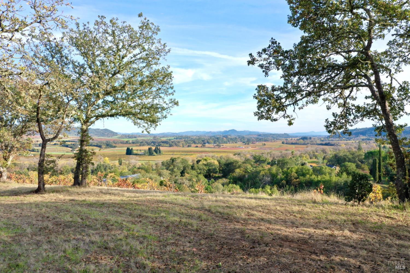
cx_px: 205
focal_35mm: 28
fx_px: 319
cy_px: 136
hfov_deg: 65.5
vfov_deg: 46.4
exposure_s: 1/160
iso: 100
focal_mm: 10.26
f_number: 6.3
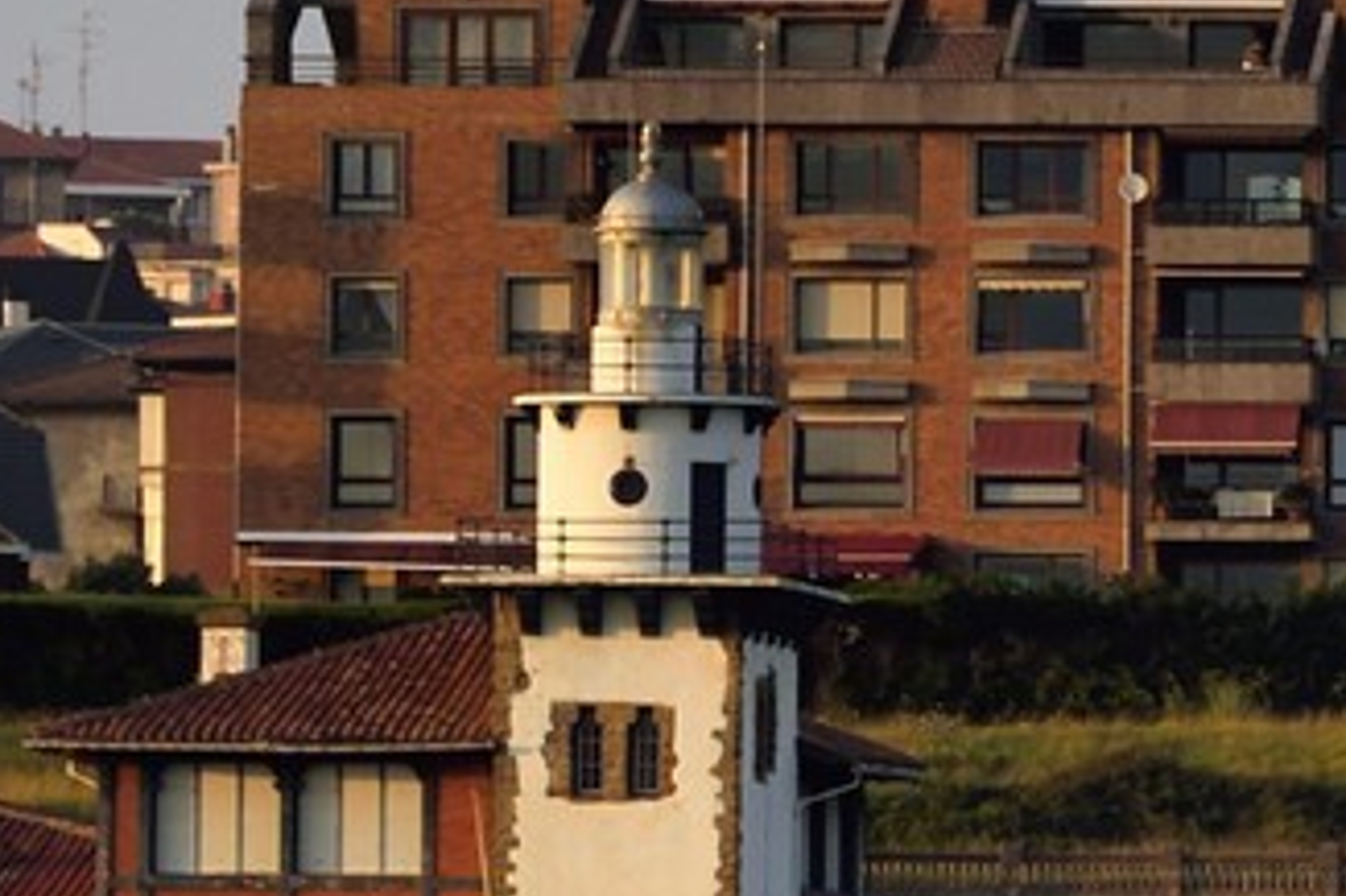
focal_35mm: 662
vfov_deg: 2.1
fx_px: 24738
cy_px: 813
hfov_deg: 3.1
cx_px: 3216
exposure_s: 1/1000
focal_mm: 135
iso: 400
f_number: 6.3
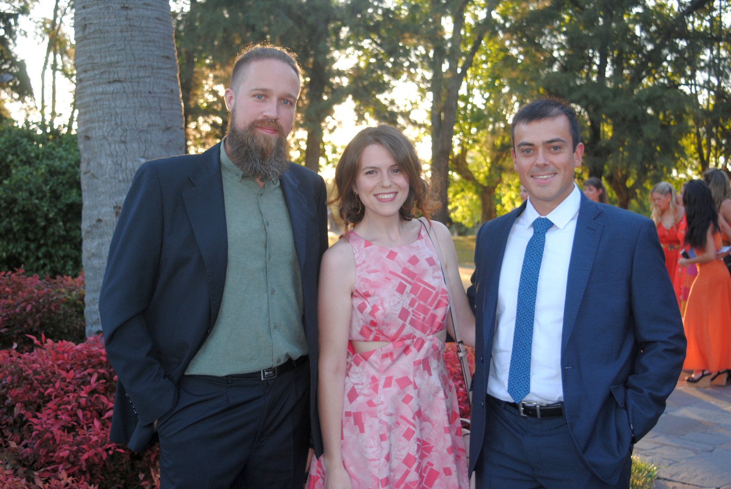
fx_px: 1037
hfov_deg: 38.8
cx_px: 366
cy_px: 244
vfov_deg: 26.6
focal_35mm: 51
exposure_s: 1/60
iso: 200
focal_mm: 34
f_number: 4.5
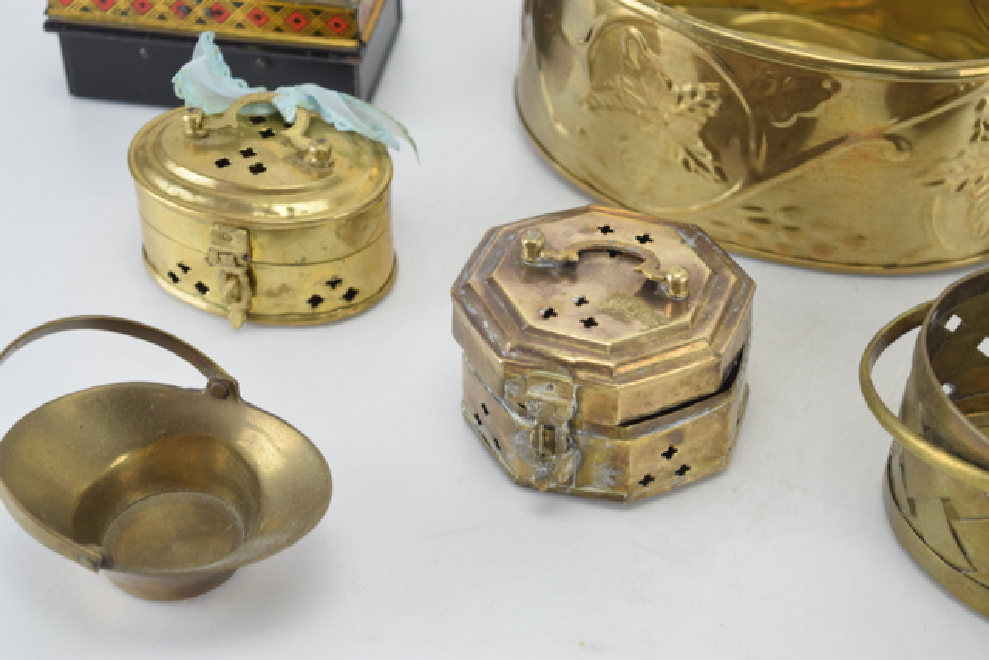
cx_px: 494
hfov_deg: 24.6
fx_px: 2267
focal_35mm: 82
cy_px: 330
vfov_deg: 16.6
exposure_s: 1/125
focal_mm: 55
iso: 800
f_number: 5.6
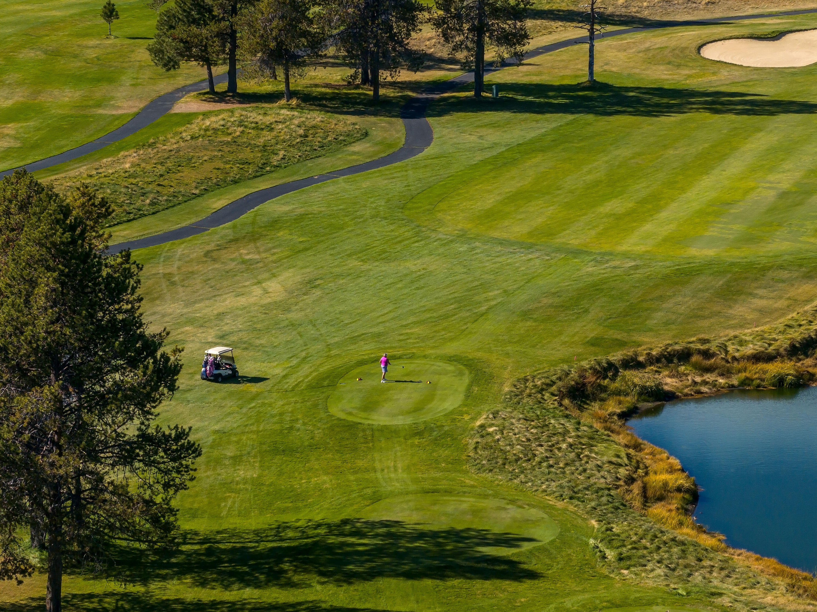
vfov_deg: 8.9
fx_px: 3917
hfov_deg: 11.9
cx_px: 408
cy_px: 306
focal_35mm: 166
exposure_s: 1/800
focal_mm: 30.71
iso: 100
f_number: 3.4
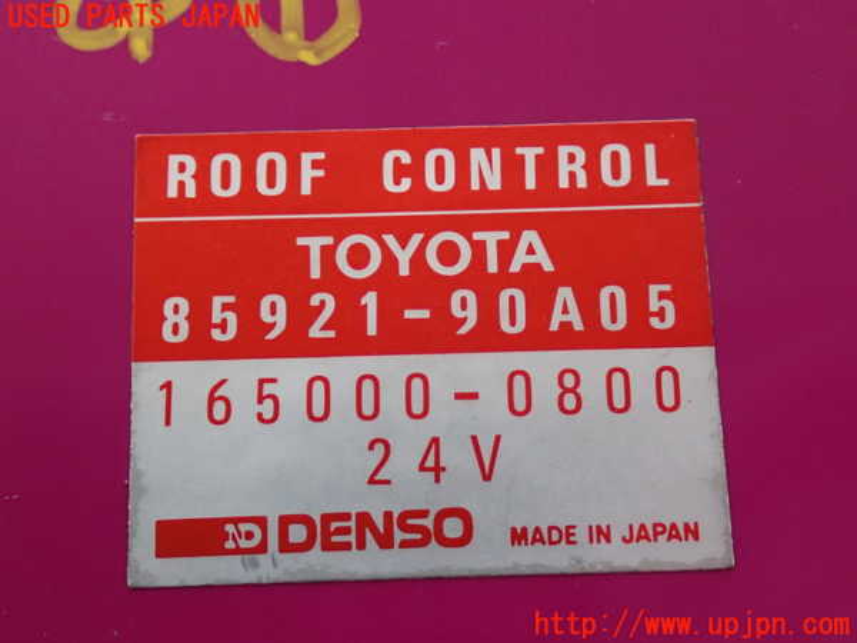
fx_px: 1238
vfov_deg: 29.1
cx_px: 428
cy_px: 322
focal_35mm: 50
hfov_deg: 38.2
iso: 800
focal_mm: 9.01
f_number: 3.2
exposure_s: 1/40
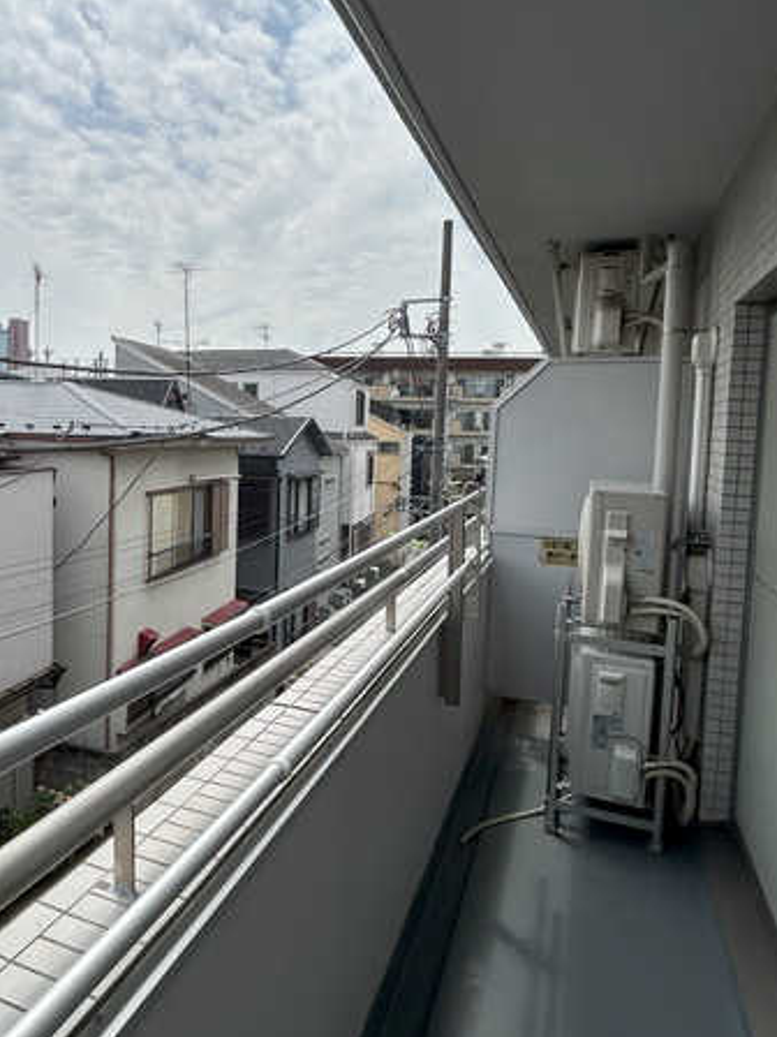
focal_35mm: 25
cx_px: 210
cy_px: 475
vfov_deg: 69.3
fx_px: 748
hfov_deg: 52.8
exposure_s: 1/1845
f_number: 2.4
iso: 32
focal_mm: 1.54
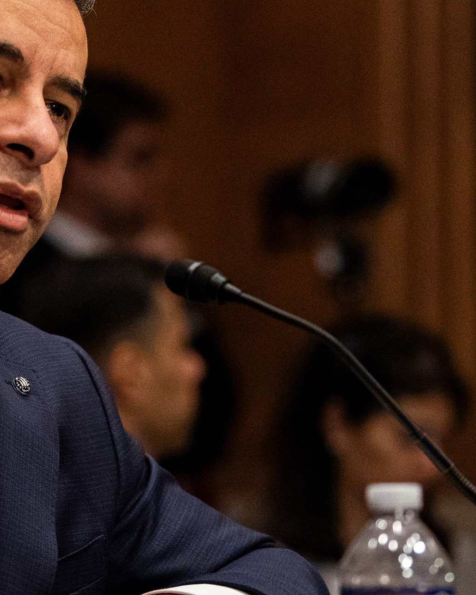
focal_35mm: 208
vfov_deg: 9.3
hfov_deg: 7.4
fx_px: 3662
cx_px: 89
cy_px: 289
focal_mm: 95
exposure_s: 1/500
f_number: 2.8
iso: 2000
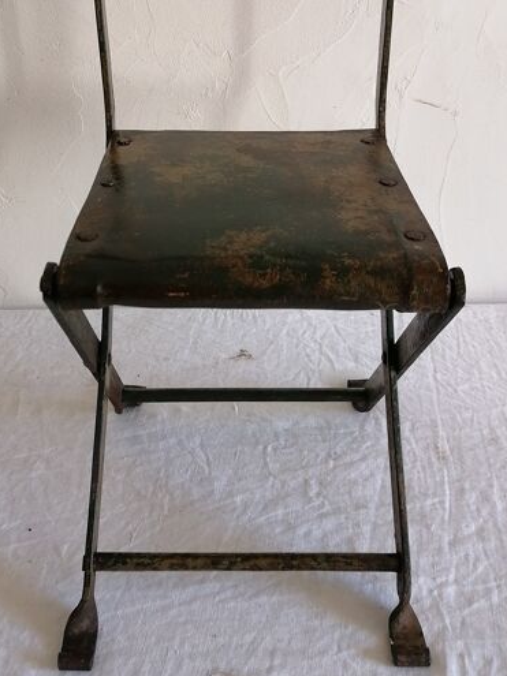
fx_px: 821
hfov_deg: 34.3
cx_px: 228
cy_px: 186
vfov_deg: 43.6
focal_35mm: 42
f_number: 1.8
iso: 80
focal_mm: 5.4
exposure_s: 1/33.3
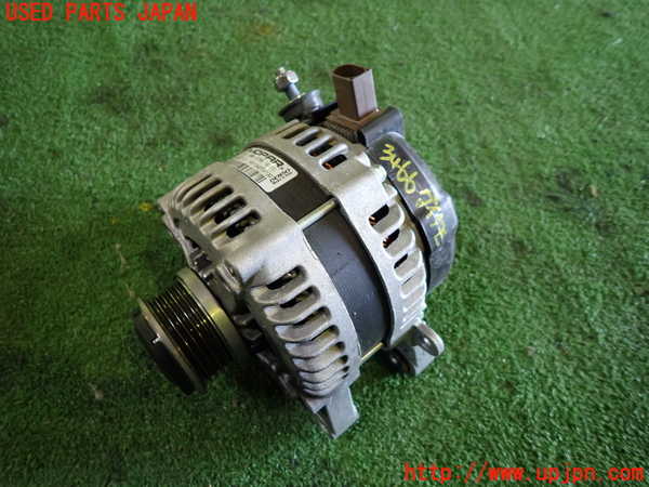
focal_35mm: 25
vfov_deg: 54.9
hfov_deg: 69.4
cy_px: 244
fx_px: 469
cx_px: 324
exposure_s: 1/30
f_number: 2
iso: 250
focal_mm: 4.5
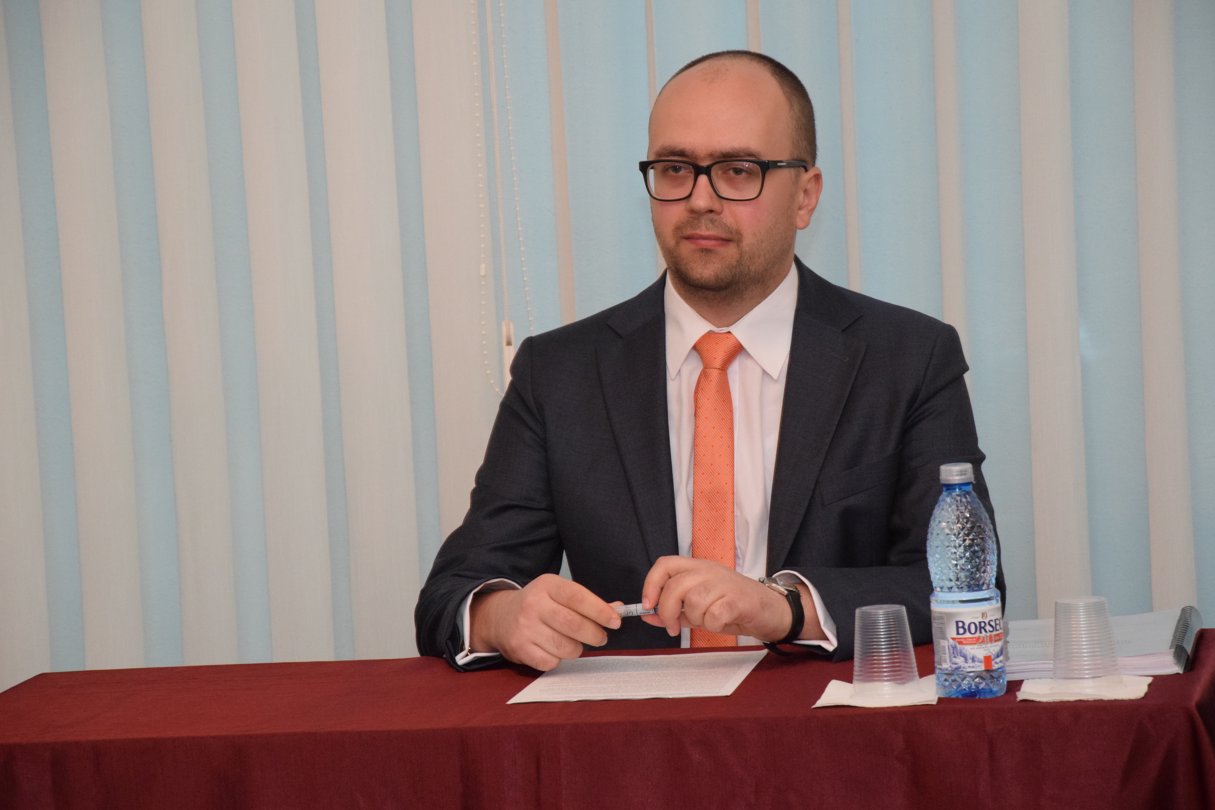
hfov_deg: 13.0
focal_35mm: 158
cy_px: 405
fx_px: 5315
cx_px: 608
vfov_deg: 8.7
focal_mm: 105
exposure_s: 1/100
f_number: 7.1
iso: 2500
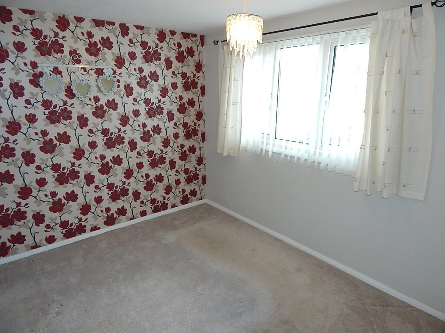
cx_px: 222
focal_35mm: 22
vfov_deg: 61.1
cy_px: 166
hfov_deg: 76.4
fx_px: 283
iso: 125
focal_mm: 4
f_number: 3
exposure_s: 1/40
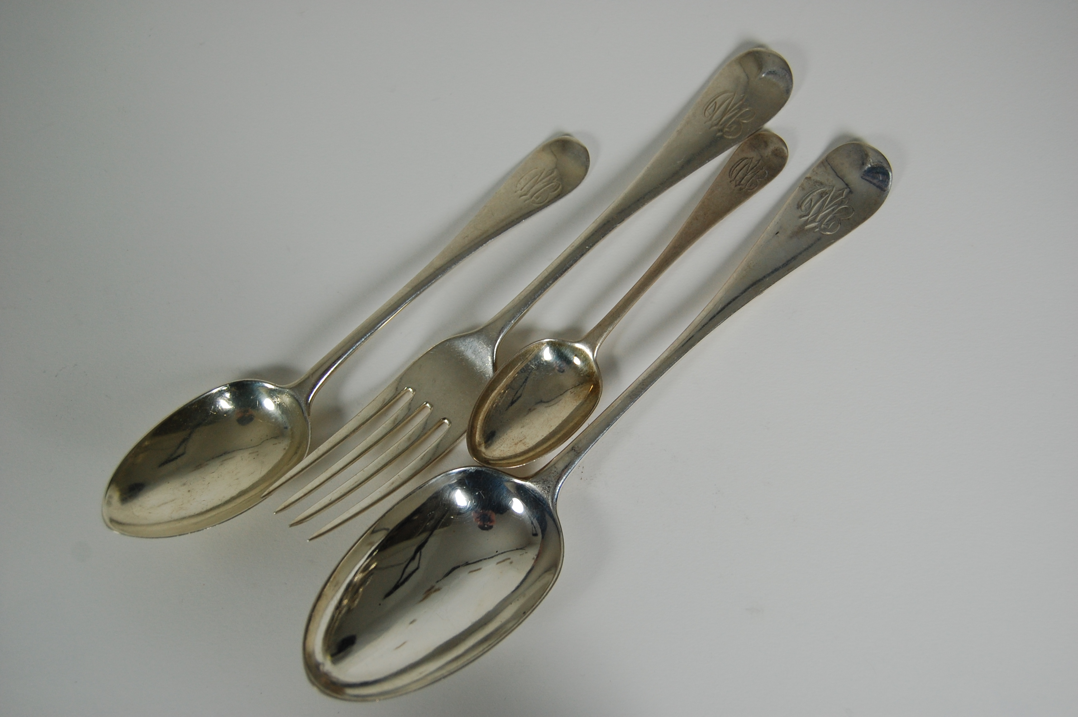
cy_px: 358
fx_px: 1391
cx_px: 539
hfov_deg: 42.4
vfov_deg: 28.9
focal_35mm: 46
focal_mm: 31
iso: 400
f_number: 5
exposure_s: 1/100
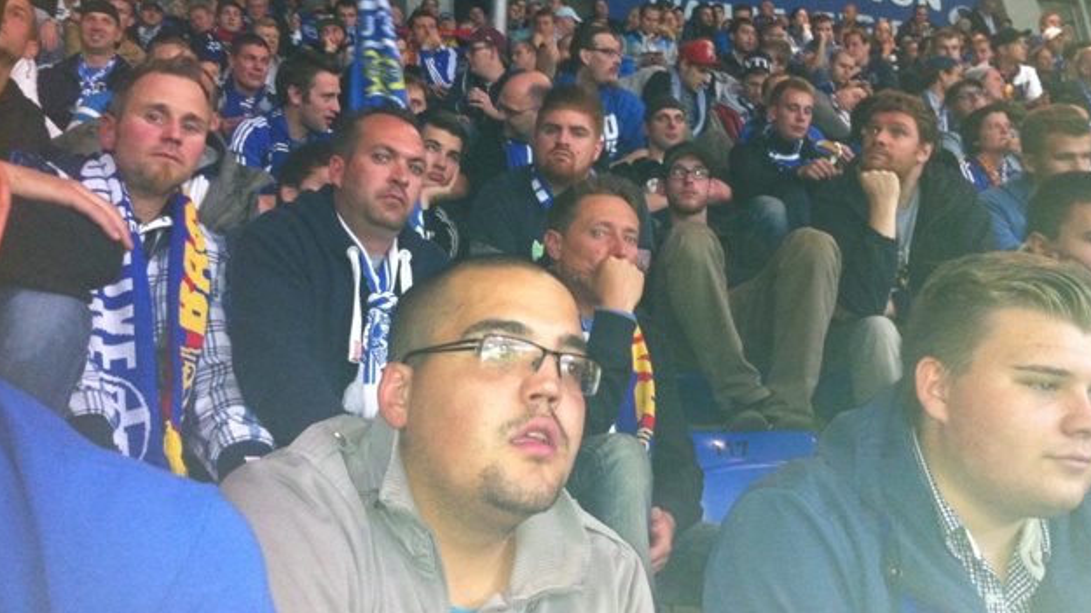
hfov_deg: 51.6
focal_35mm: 39
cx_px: 553
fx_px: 1128
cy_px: 220
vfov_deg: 30.2
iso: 320
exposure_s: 1/15
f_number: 2.8
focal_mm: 3.85
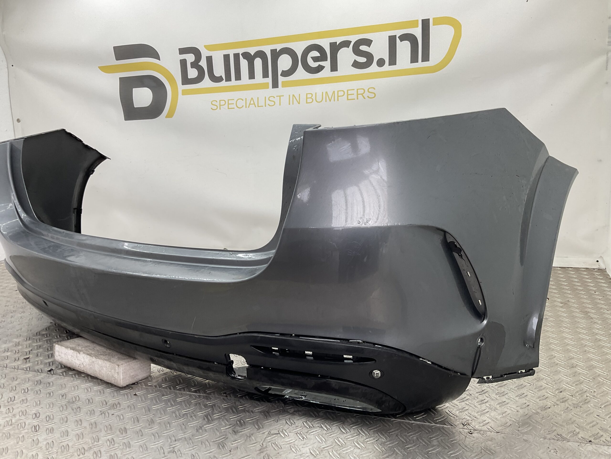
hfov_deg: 61.7
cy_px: 230
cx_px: 306
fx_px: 512
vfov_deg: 48.2
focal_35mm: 29
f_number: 1.8
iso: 25
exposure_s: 1/120
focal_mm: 3
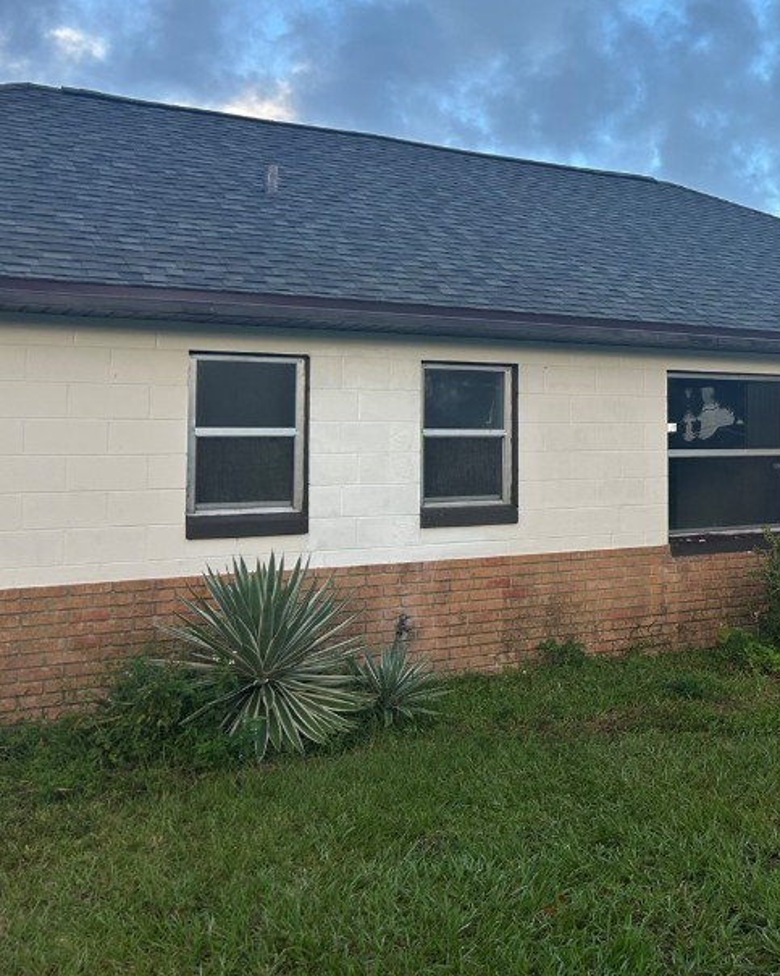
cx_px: 801
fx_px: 1241
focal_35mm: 43
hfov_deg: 31.9
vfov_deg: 42.6
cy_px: 362
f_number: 1.5
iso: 50
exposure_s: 1/718
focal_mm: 5.7
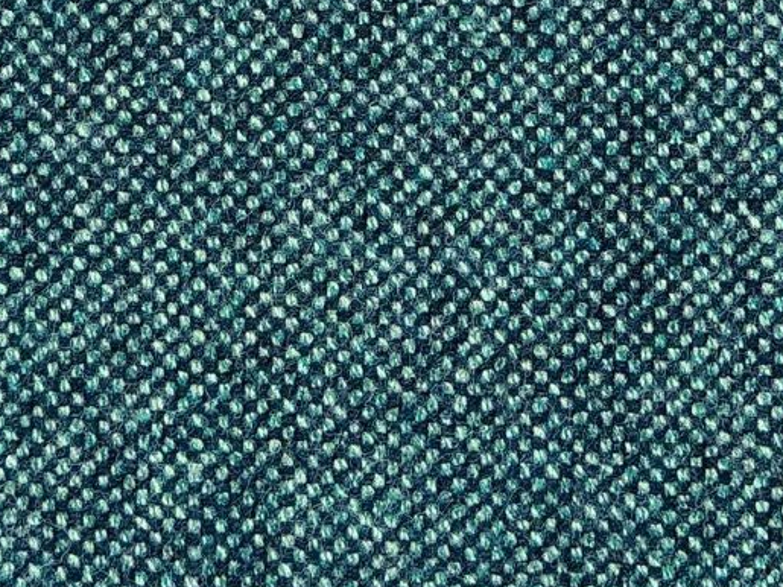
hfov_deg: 11.4
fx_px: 3935
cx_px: 490
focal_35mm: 174
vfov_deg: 8.5
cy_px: -29
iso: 686
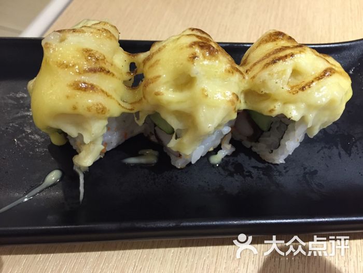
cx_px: 182
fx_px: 304
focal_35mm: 29
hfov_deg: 61.7
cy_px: 136
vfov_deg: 48.2
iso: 200
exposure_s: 1/33
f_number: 2.2
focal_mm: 4.15
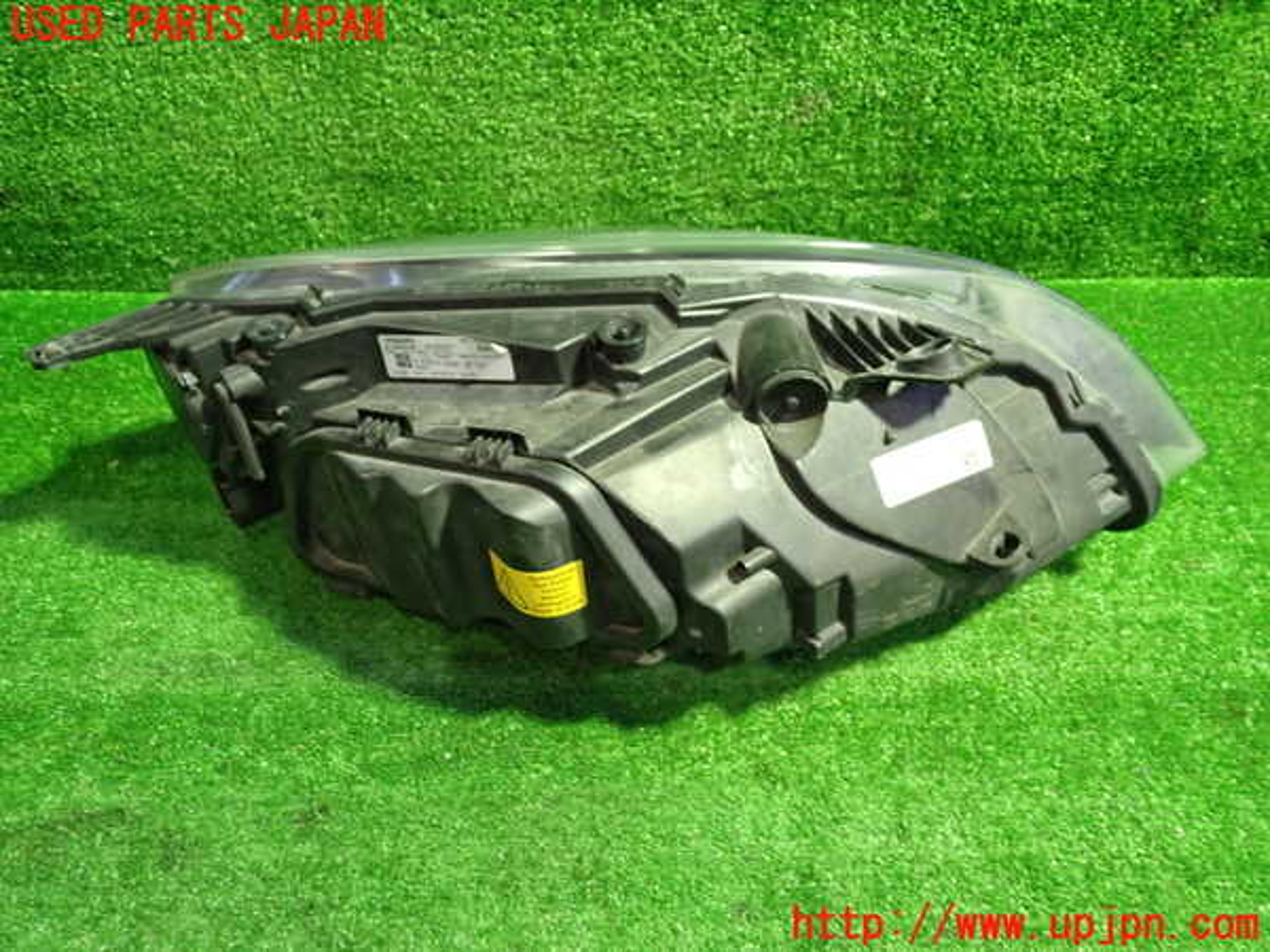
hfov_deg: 60.0
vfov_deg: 46.8
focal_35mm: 30
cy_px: 476
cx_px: 635
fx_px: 1101
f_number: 2.3
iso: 500
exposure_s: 1/30
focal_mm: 5.4
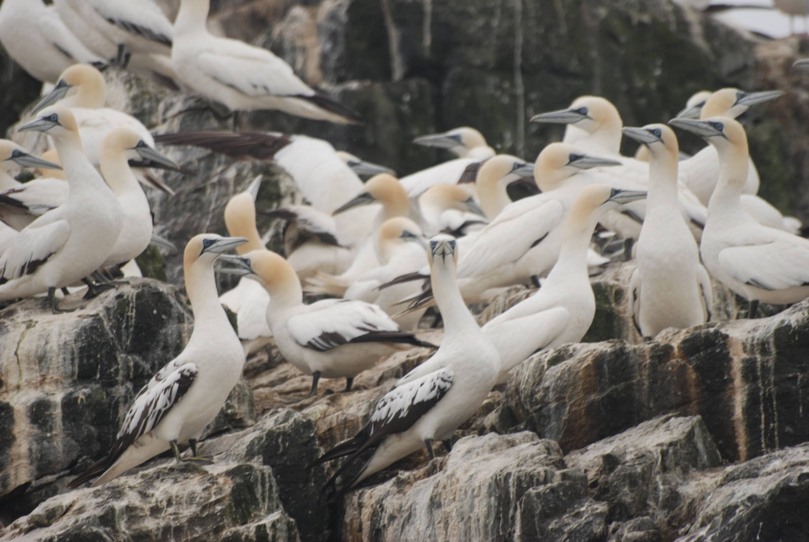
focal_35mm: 450
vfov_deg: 3.1
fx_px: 10124
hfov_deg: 4.6
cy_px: 271
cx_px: 404
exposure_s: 1/500
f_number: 5.6
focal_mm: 300
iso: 220
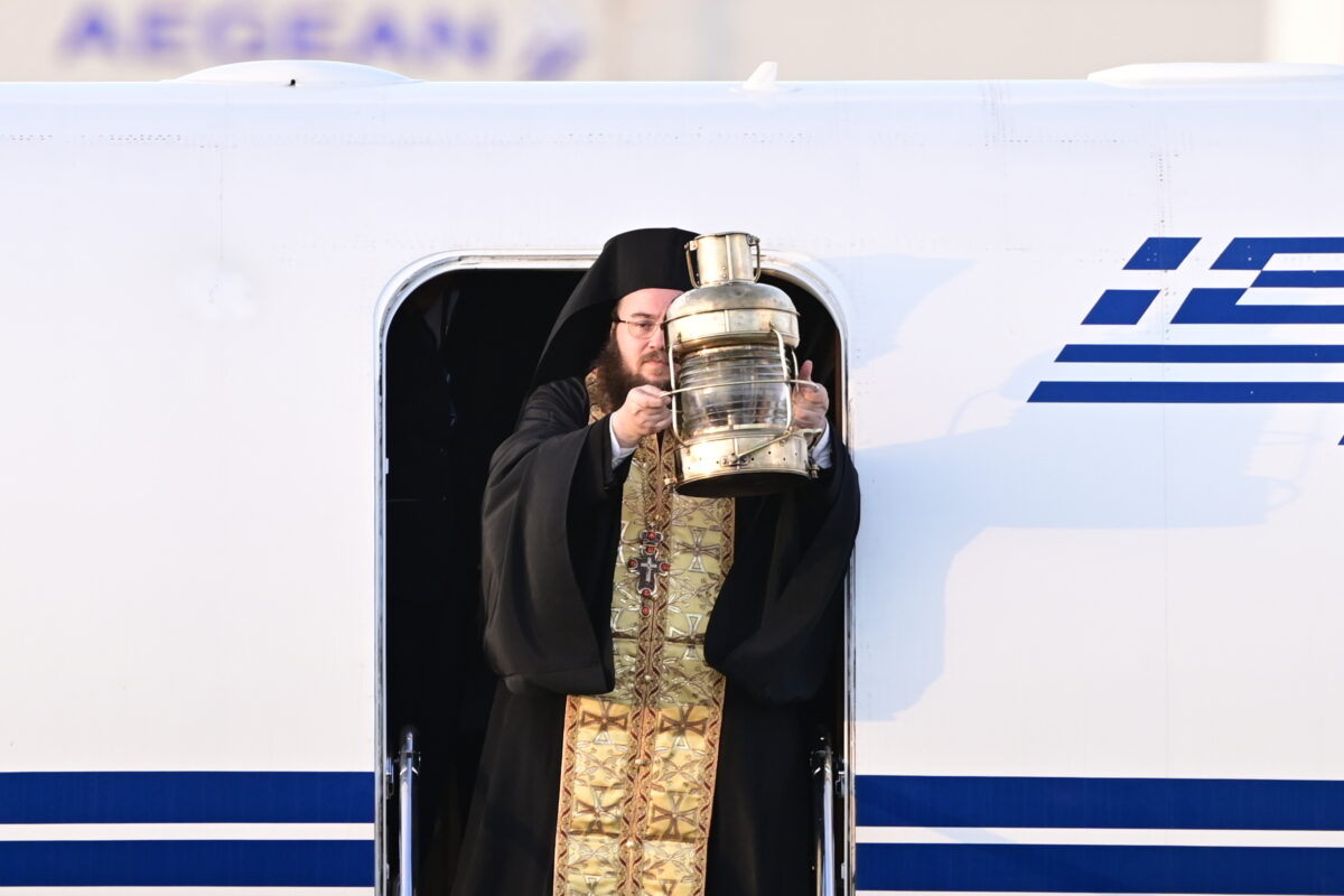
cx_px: 672
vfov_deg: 4.6
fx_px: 11199
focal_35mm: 300
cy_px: 448
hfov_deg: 6.9
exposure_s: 1/640
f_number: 5
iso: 500
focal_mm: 300
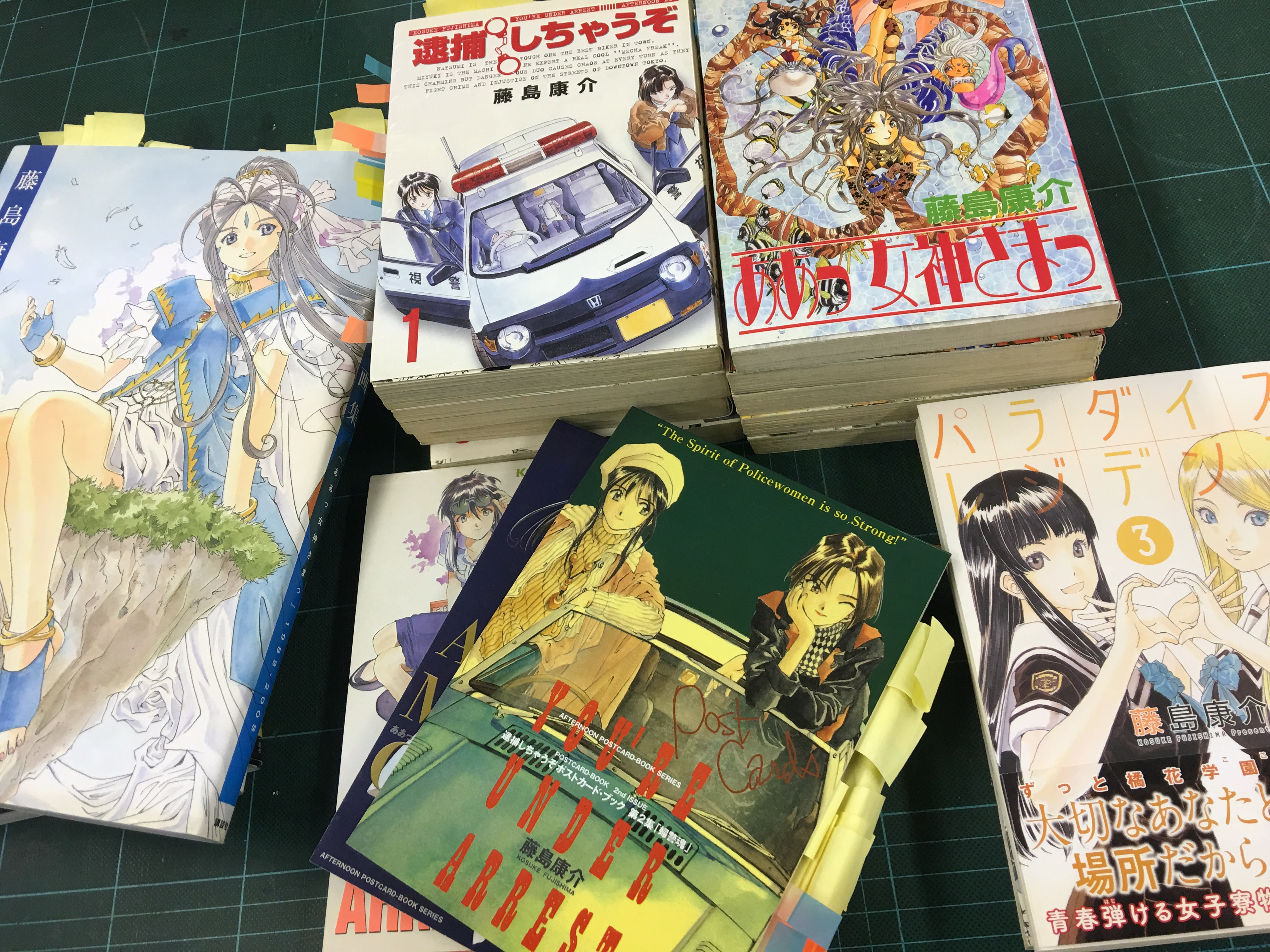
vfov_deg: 48.2
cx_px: 635
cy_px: 476
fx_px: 1064
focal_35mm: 29
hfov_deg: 61.7
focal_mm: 4.15
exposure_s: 1/30
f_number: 2.2
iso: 32
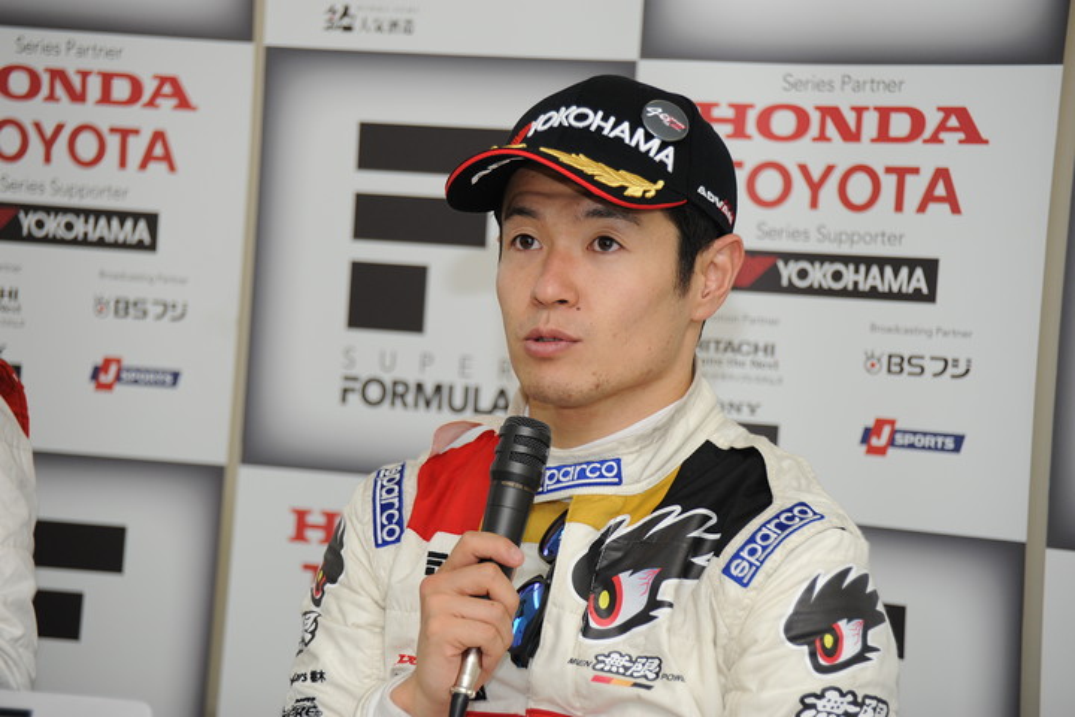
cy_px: 358
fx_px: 4031
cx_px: 538
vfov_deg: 10.2
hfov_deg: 15.2
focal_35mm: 135
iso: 800
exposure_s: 1/250
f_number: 5.6
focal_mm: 135
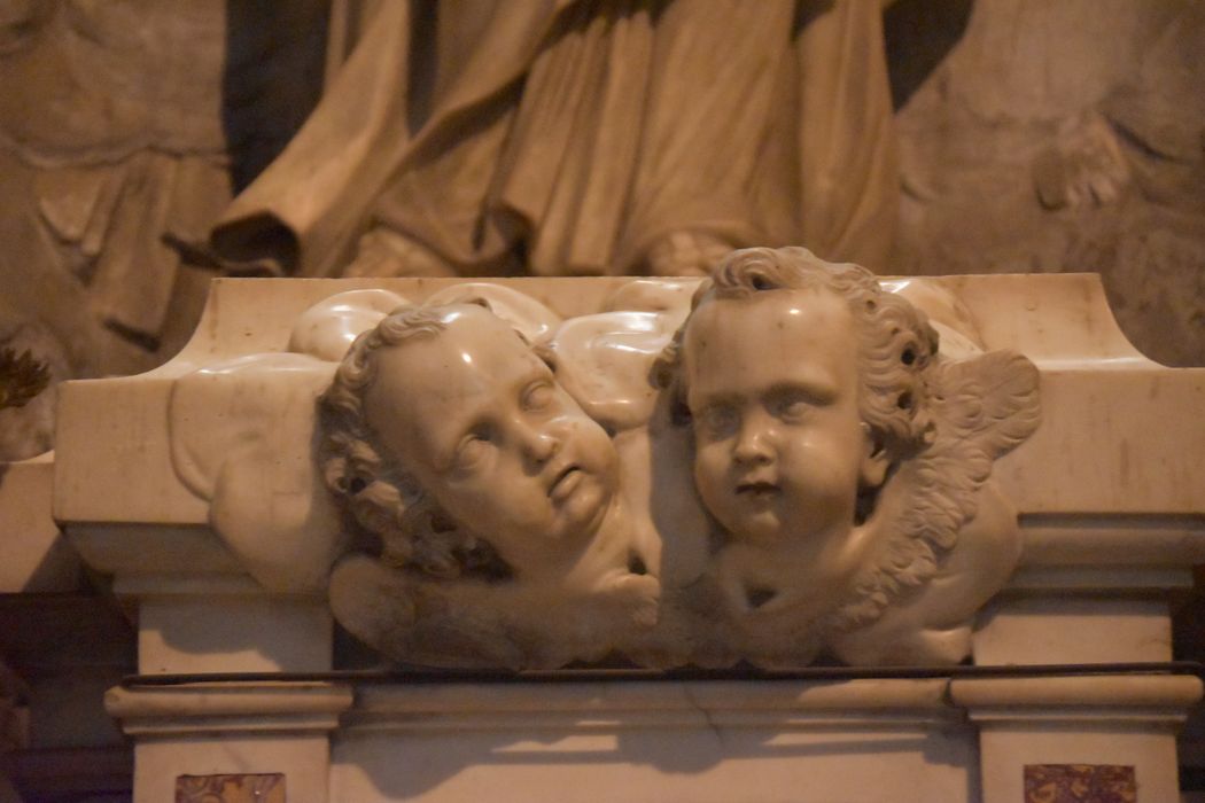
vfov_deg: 9.6
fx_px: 4769
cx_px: 602
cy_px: 402
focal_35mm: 142
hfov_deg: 14.4
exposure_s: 1/30
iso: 12800
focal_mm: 95
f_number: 4.5
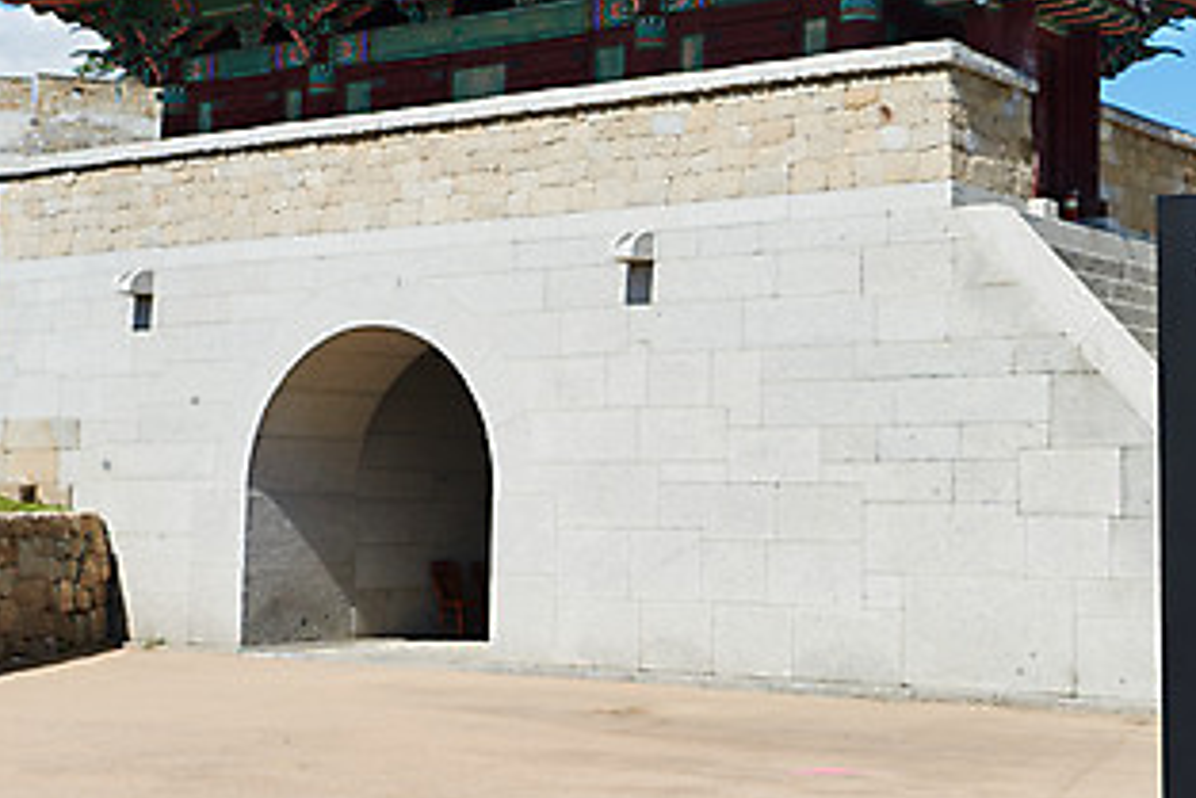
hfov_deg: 30.6
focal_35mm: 65
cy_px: 286
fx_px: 2160
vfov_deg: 20.9
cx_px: 858
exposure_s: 1/1250
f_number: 5.6
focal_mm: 34
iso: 200
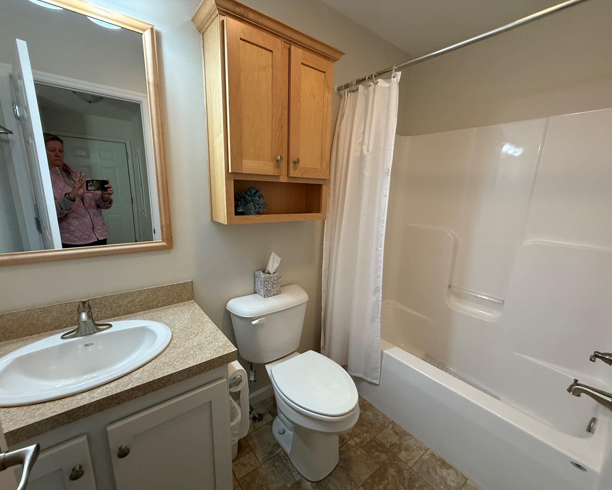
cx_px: 313
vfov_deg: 84.0
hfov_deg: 96.8
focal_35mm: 15
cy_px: 249
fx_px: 272
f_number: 2.2
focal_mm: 2.22
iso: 320
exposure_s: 1/60
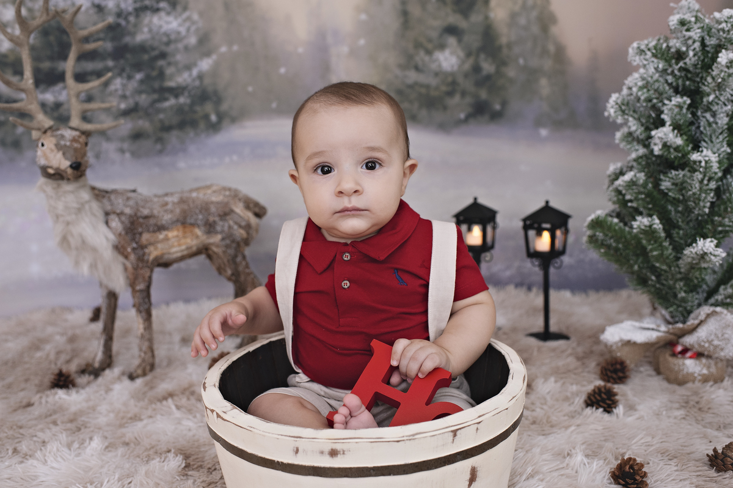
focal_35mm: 35
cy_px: 244
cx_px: 366
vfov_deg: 37.8
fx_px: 712
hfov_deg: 54.5
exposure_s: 1/200
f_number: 4
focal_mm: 35
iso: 640
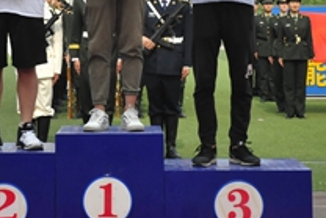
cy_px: -3
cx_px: 105
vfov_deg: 11.3
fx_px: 1087
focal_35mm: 120
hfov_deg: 17.0
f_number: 10
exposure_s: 1/3200
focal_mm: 48
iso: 4000
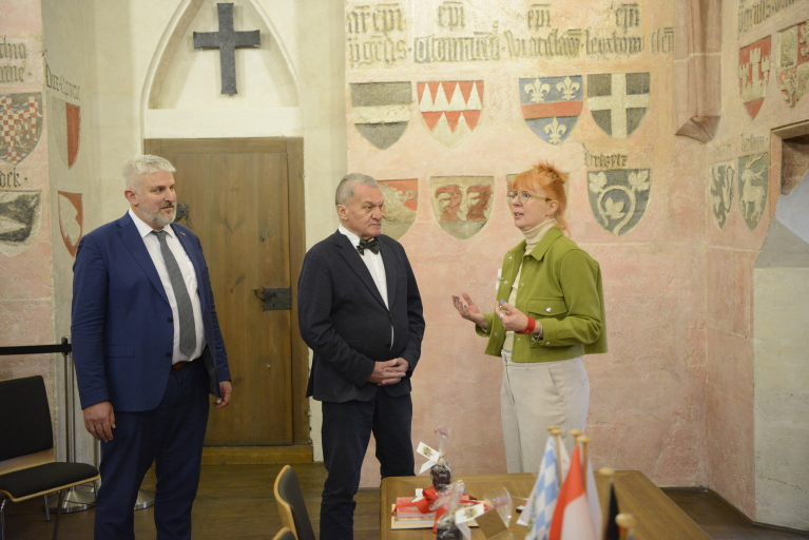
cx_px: 404
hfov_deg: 48.4
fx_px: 899
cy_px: 270
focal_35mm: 40
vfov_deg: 33.4
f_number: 2.8
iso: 5000
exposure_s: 1/250
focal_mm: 40
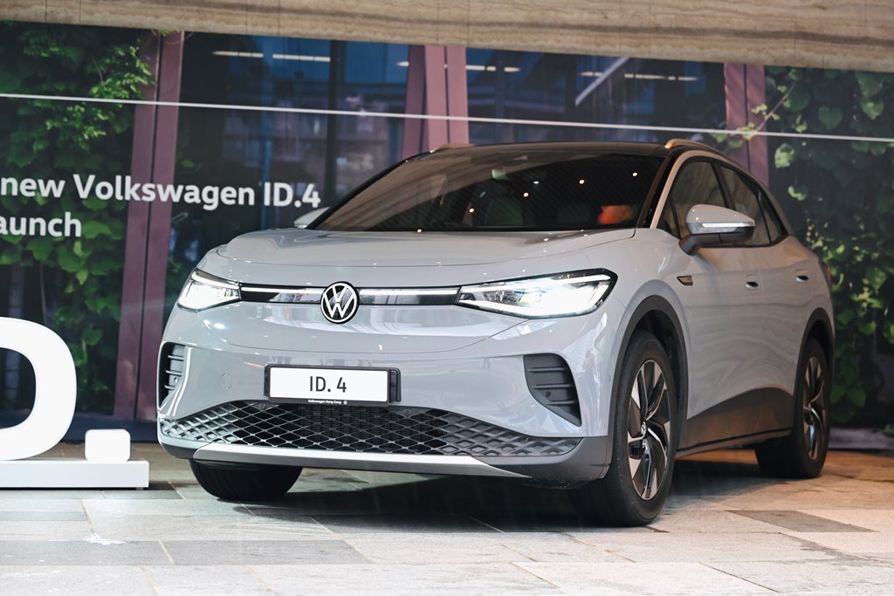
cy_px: 298
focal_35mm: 70
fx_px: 1738
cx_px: 447
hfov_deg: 28.8
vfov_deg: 19.5
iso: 1000
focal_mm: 70
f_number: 3.2
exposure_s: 1/40
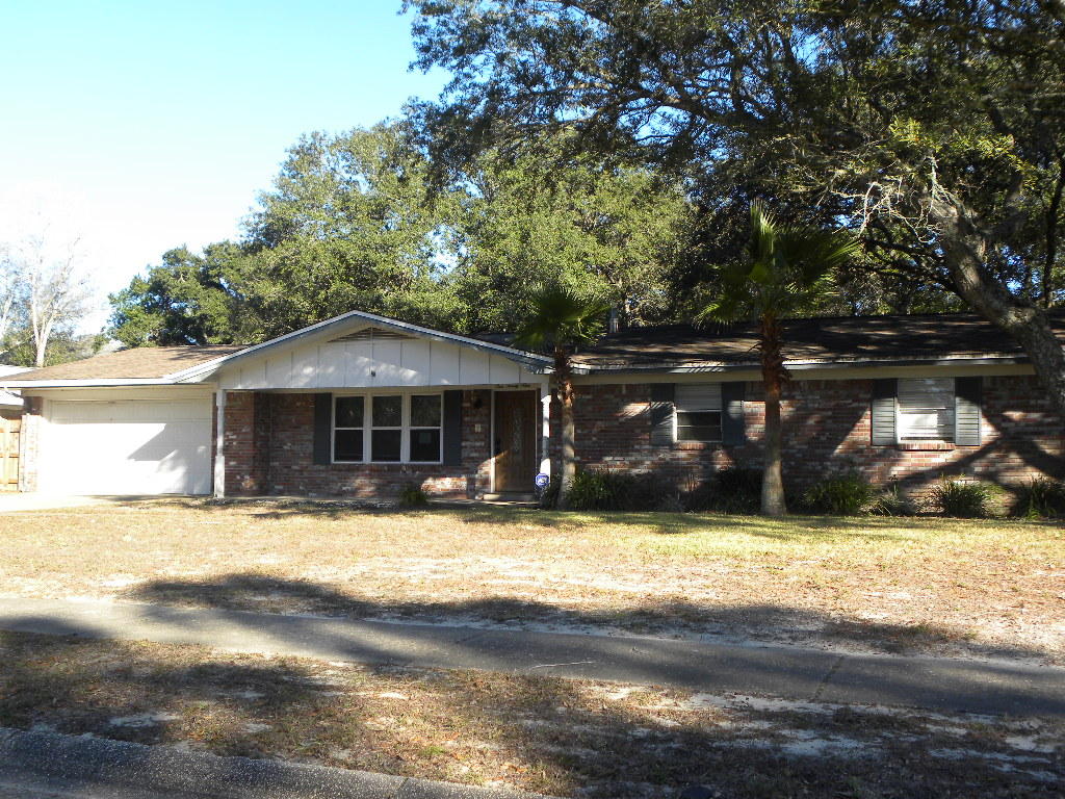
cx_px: 532
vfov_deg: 38.7
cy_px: 400
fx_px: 1138
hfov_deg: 50.1
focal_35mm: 37
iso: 64
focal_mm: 6.6
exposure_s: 1/292
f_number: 3.2
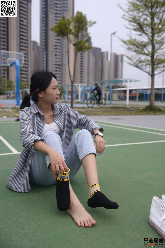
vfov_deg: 54.4
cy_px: 124
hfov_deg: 37.9
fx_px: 240
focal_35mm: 35
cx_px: 82
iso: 100
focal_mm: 35
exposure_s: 1/800
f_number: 5.6
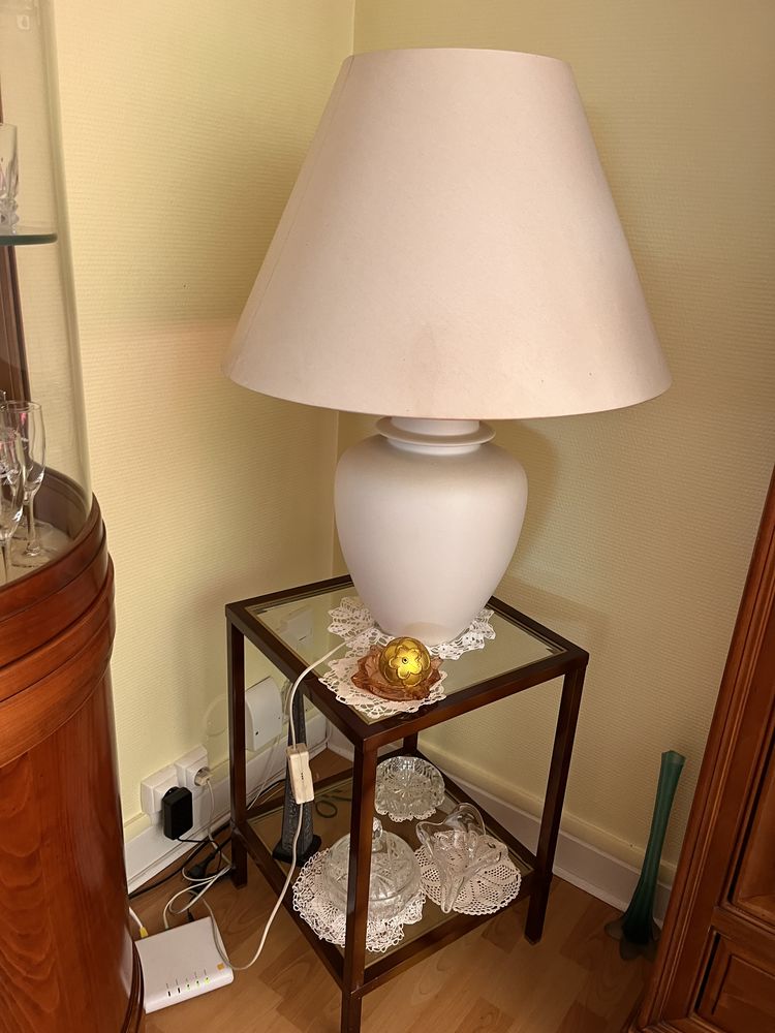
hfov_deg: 53.1
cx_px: 388
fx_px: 776
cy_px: 516
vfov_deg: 67.3
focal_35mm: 26
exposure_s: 1/92
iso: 125
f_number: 1.6
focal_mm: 5.1
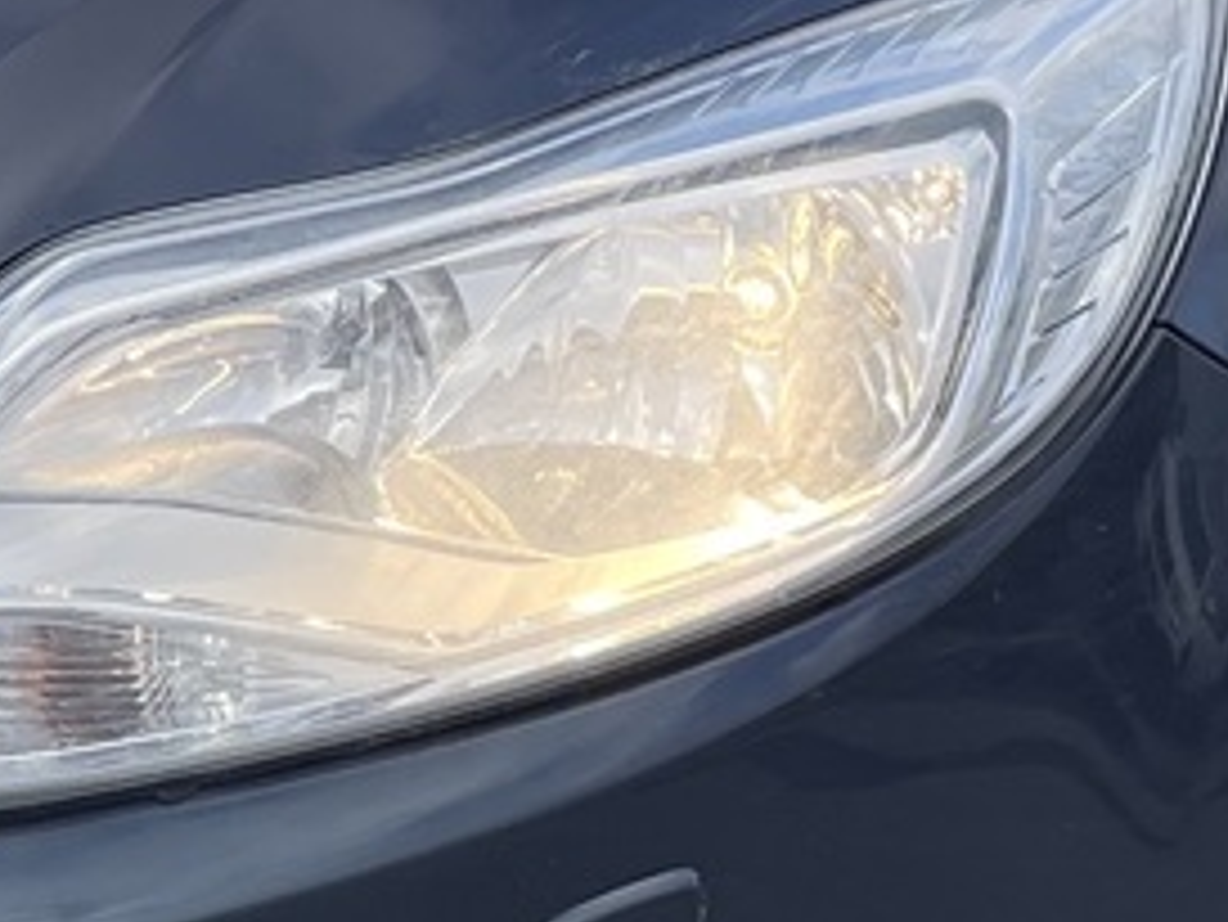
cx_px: 153
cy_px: 265
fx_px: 4862
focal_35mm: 137
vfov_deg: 10.8
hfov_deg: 14.3
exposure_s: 1/1147
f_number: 1.6
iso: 32
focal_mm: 4.2
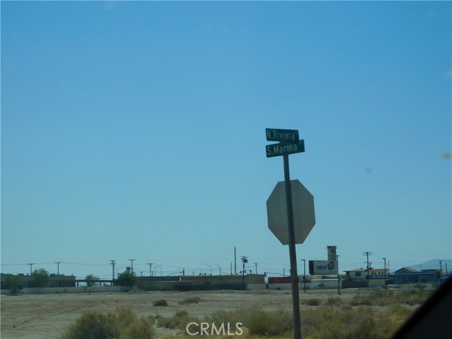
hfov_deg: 21.5
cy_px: 170
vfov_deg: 16.2
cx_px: 226
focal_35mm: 91
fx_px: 1188
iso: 125
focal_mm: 16.1
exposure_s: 1/500
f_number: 9
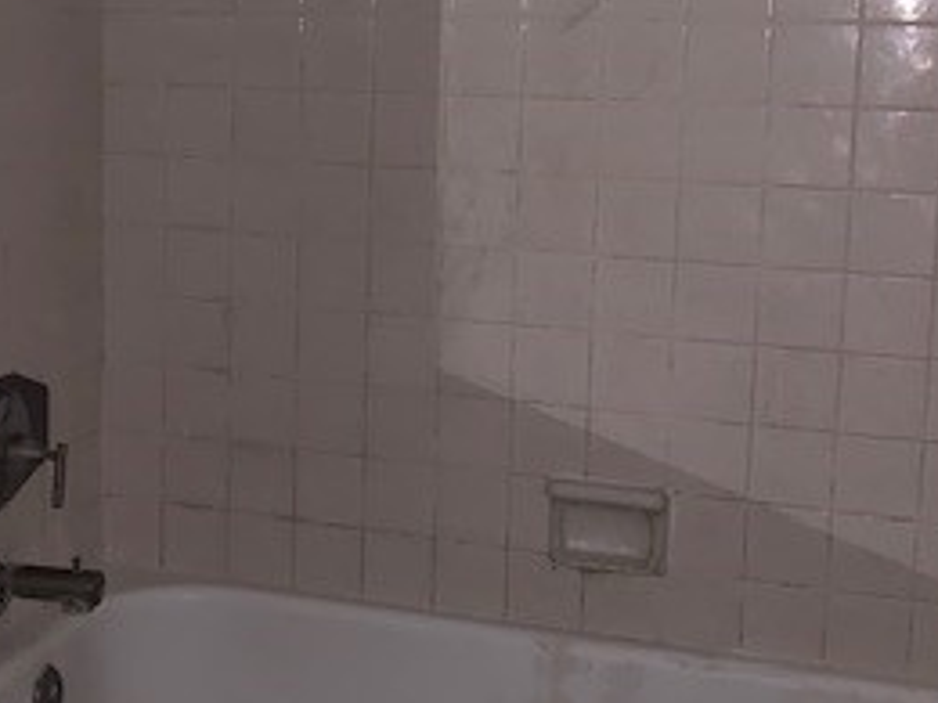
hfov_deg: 29.8
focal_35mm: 64
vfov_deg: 22.8
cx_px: 242
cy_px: 227
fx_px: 1734
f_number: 1.8
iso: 64
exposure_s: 1/14
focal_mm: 4.25
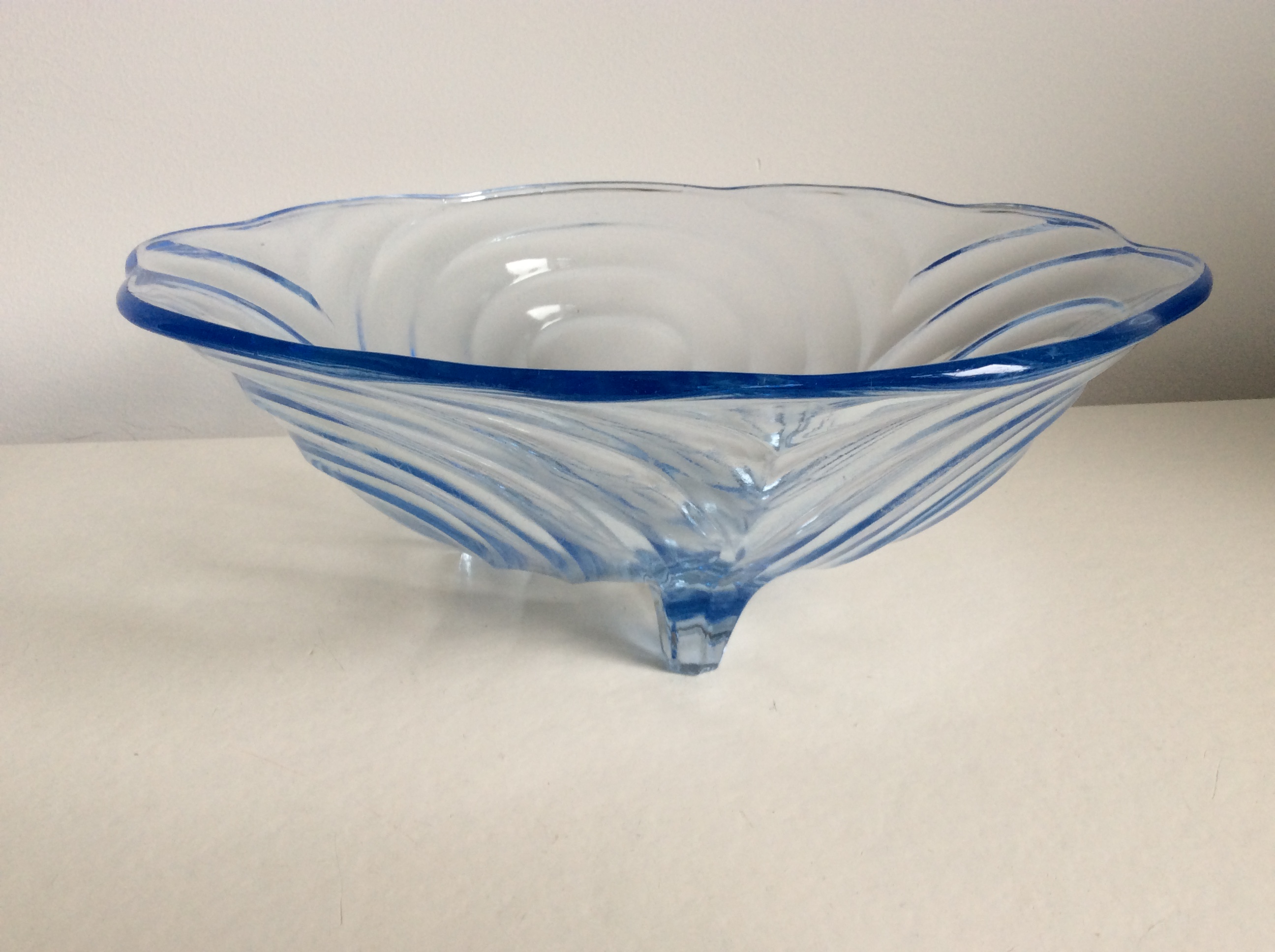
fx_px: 1177
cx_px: 638
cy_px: 476
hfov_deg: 56.9
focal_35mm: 32
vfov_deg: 44.1
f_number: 2.4
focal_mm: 3.3
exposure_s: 1/25
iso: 40
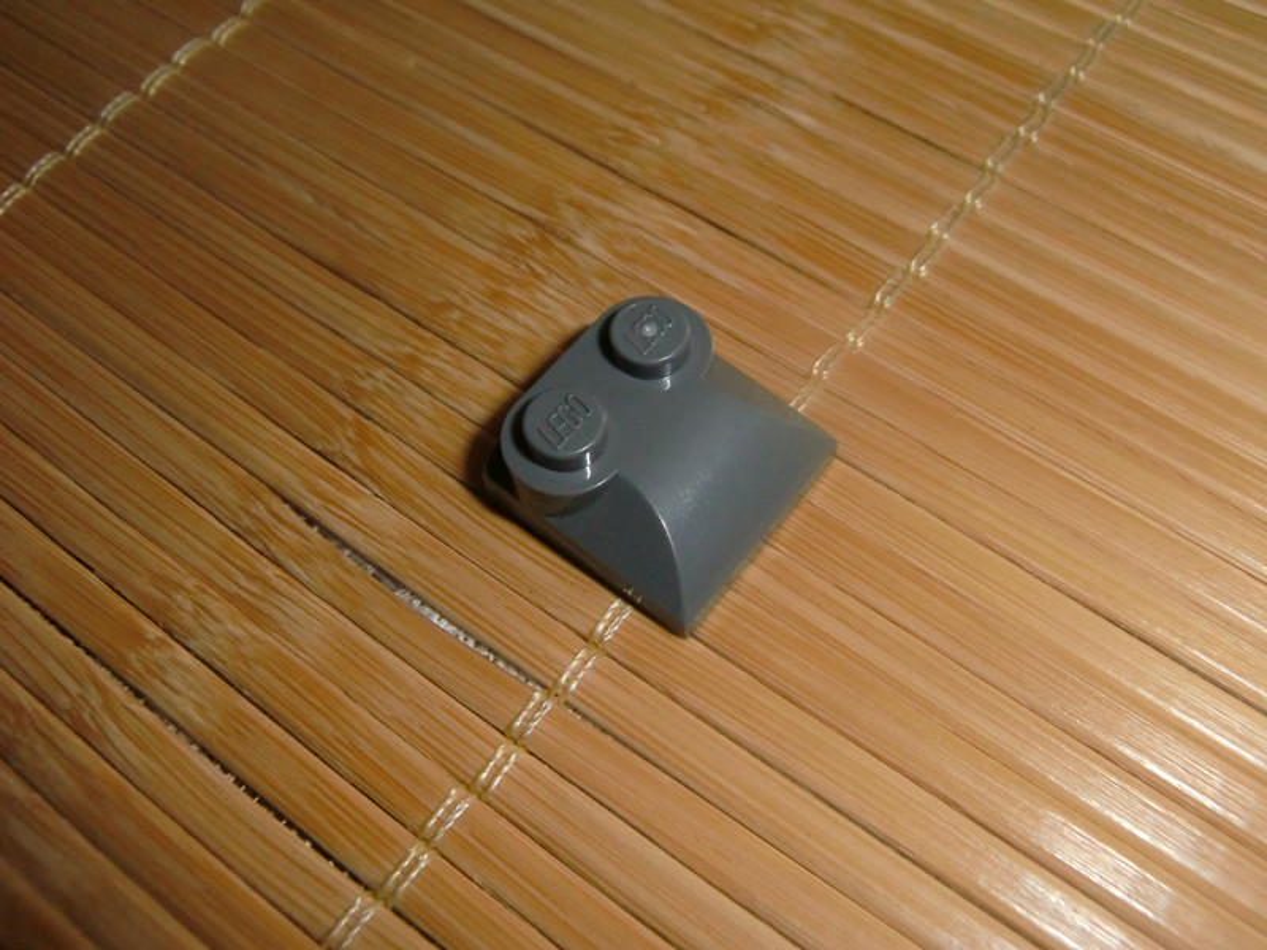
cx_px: 634
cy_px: 475
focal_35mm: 34
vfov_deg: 41.8
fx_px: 1244
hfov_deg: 54.0
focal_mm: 6.1
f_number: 8.4
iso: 400
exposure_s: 1/30
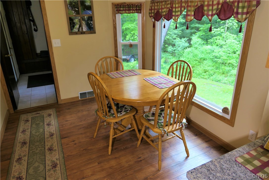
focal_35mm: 24
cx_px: 134
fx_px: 179
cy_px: 90
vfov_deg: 53.1
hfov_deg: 73.7
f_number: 2
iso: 125
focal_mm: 8.8
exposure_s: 1/125
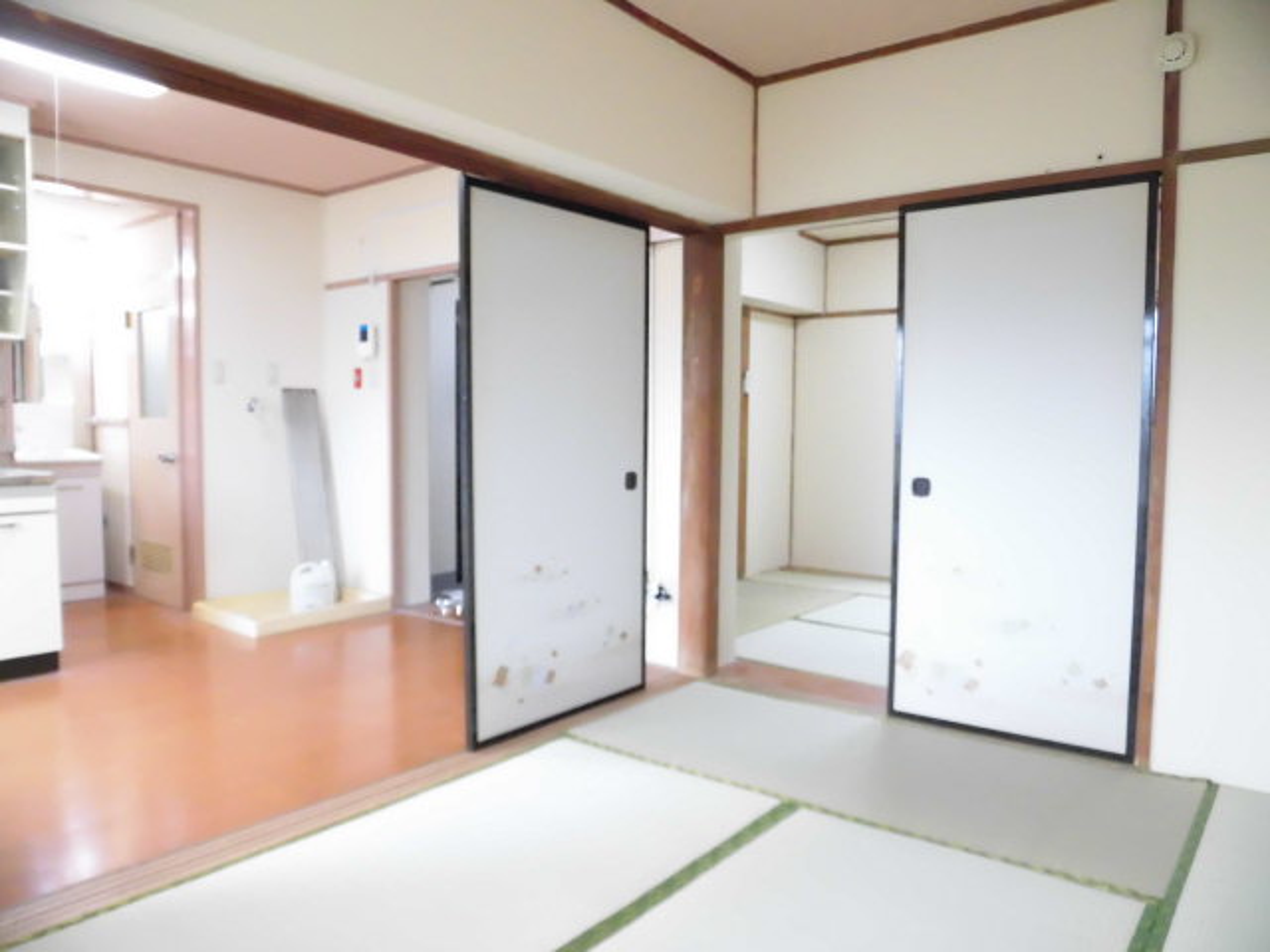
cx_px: 635
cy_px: 476
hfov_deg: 71.6
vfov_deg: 56.8
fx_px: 881
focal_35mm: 24
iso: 800
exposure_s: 1/60
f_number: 3.1
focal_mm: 4.3
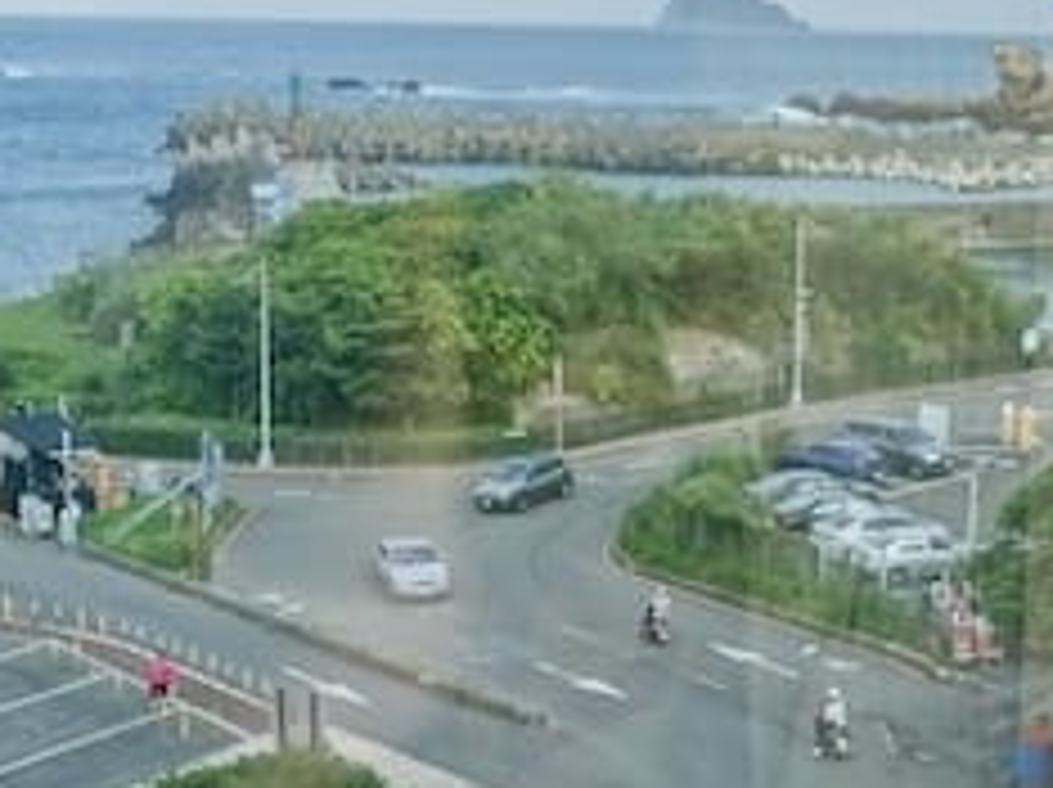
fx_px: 2401
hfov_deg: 24.3
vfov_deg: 18.6
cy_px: 412
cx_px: 850
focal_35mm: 79
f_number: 4
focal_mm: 8.8
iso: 125
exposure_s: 1/80
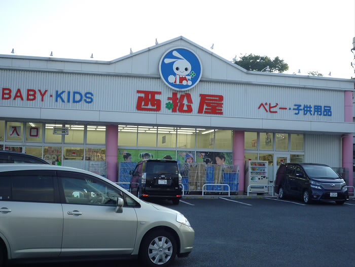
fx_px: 513
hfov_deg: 38.2
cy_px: 134
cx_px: 178
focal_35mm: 50
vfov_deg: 29.1
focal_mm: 8.8
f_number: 4.3
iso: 100
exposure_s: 1/200
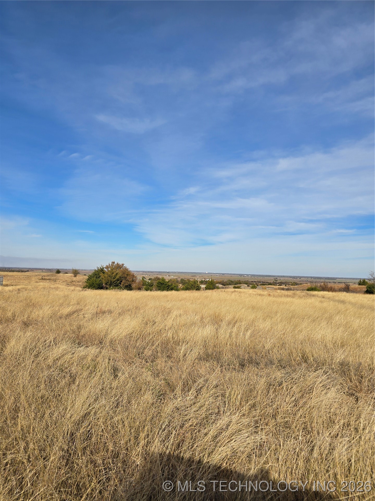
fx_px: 332
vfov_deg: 73.9
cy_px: 250
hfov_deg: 58.9
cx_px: 188
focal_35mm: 23
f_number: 1.7
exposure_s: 1/1235
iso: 12
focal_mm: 6.3
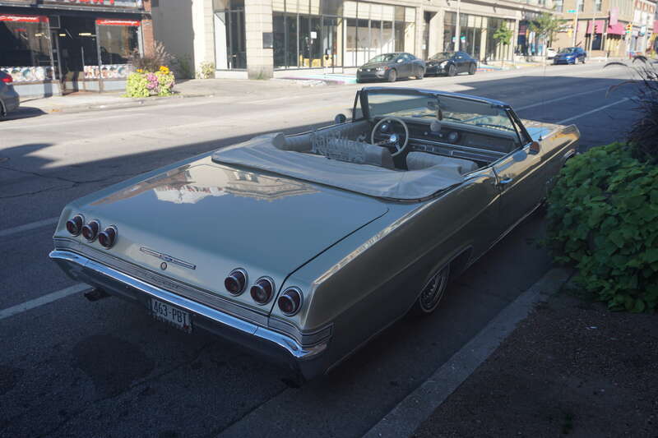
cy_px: 219
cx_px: 329
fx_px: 603
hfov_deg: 57.2
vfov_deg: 40.0
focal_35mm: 33
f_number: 6.3
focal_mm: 22
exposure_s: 1/200
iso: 100
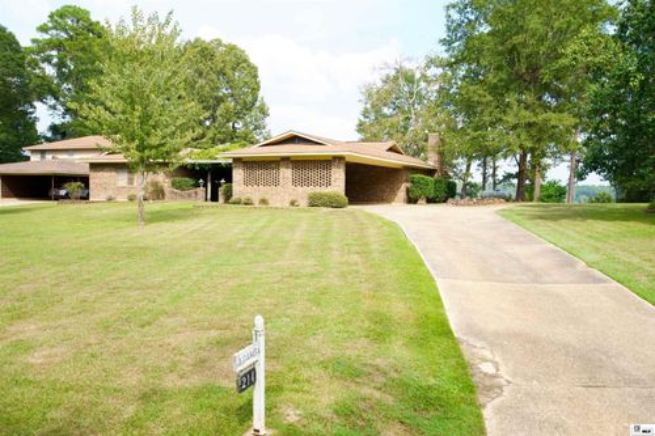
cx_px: 328
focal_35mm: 35
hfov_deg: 54.5
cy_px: 218
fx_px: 637
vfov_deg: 37.8
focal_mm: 35
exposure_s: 1/200
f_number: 4
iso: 100
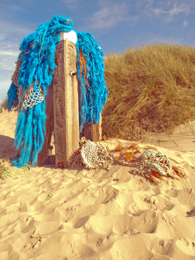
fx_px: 210
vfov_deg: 63.4
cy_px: 130
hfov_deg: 49.7
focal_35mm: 28
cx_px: 98
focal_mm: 14
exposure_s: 1/320
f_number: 5.6
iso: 200
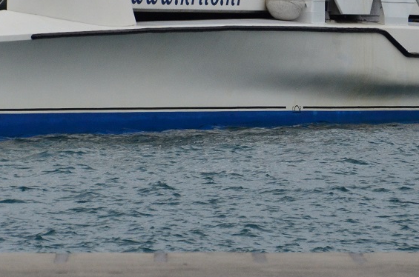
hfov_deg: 2.6
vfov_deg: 1.7
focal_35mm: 786
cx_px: 160
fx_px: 9128
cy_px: -36
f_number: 8
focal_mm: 200
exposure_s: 1/2000
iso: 800
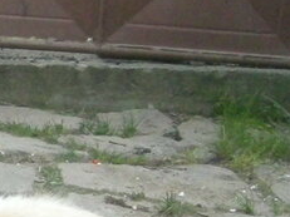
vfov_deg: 8.2
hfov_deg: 9.8
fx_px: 1524
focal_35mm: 182
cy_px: 117
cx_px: -359
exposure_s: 1/50.4
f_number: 2.8
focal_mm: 5.7
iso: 400
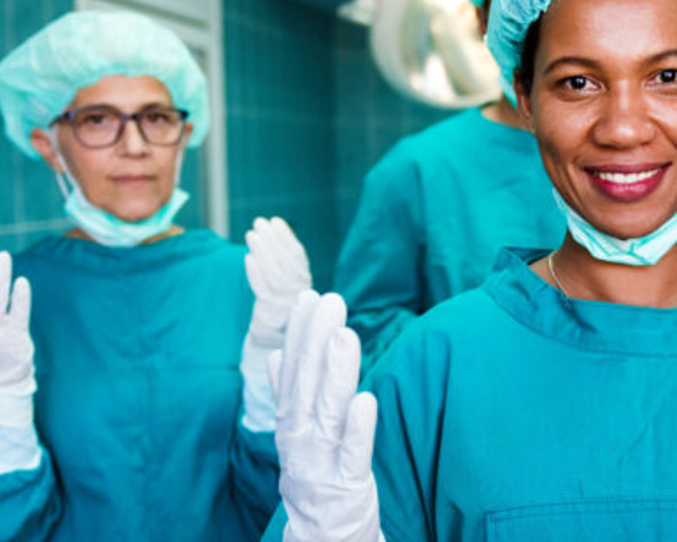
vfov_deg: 27.1
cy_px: 293
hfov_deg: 32.3
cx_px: 574
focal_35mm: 56
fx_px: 1122
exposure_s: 1/500
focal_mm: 30
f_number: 2.8
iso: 1600
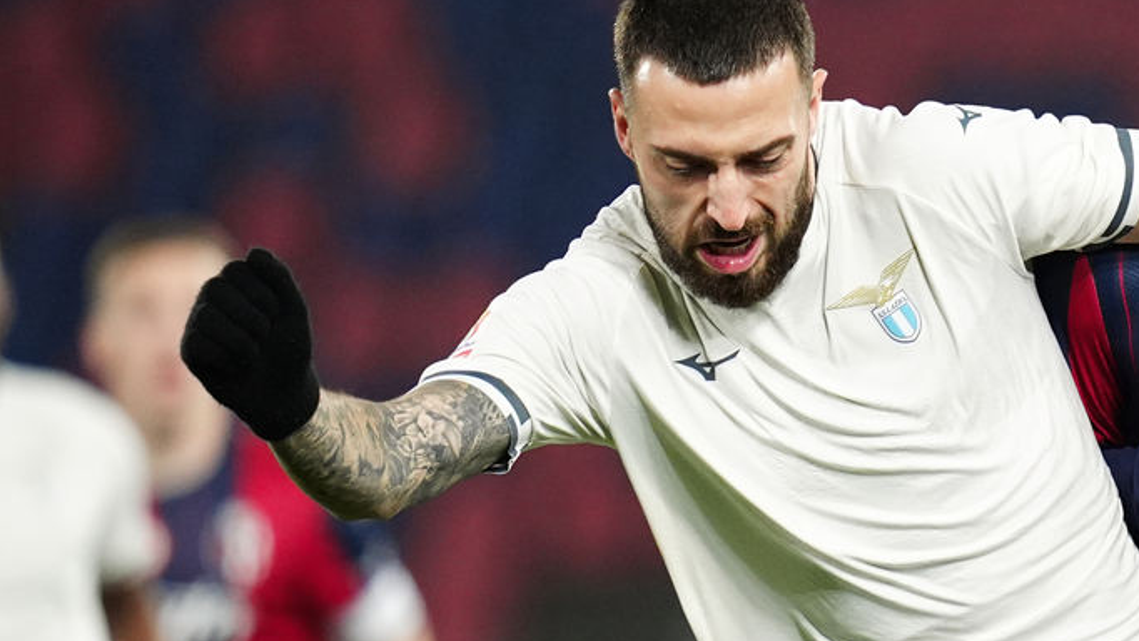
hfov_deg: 2.5
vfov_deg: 1.4
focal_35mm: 860
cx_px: 1061
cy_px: 533
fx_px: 25980
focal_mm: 400
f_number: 3.2
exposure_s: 1/1600
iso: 2500
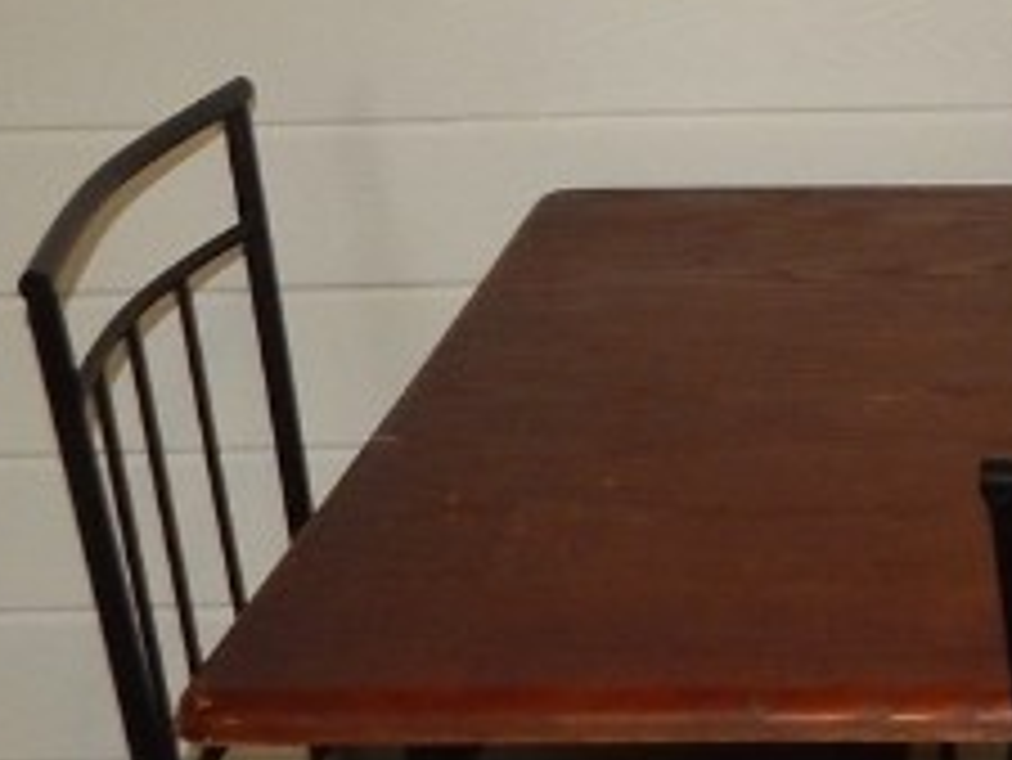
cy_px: -49
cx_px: 1151
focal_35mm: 100
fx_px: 2925
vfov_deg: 14.5
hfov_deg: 18.8
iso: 200
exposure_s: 1/30
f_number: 3
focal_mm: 4
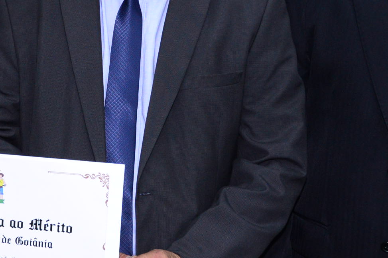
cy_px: 72
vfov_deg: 13.8
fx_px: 1067
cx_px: 108
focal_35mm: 99
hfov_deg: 20.5
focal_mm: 32
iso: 1600
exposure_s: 1/60
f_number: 5.6
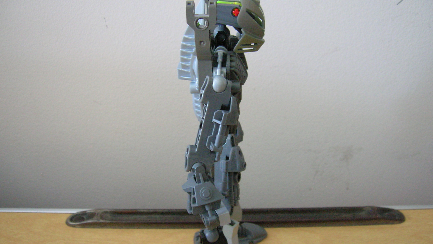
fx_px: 436
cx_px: 218
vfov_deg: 31.2
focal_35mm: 38
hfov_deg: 52.8
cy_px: 126
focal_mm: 5.7
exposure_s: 1.4
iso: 200
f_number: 2.9
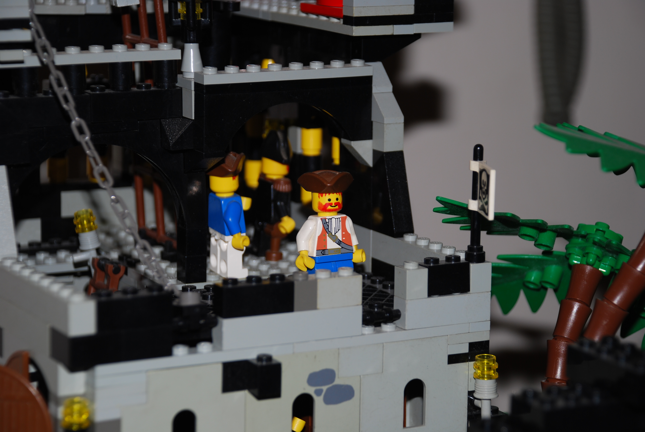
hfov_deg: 19.4
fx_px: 1883
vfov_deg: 13.1
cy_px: 216
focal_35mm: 105
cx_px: 322
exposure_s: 1/125
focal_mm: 70
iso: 100
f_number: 5.6
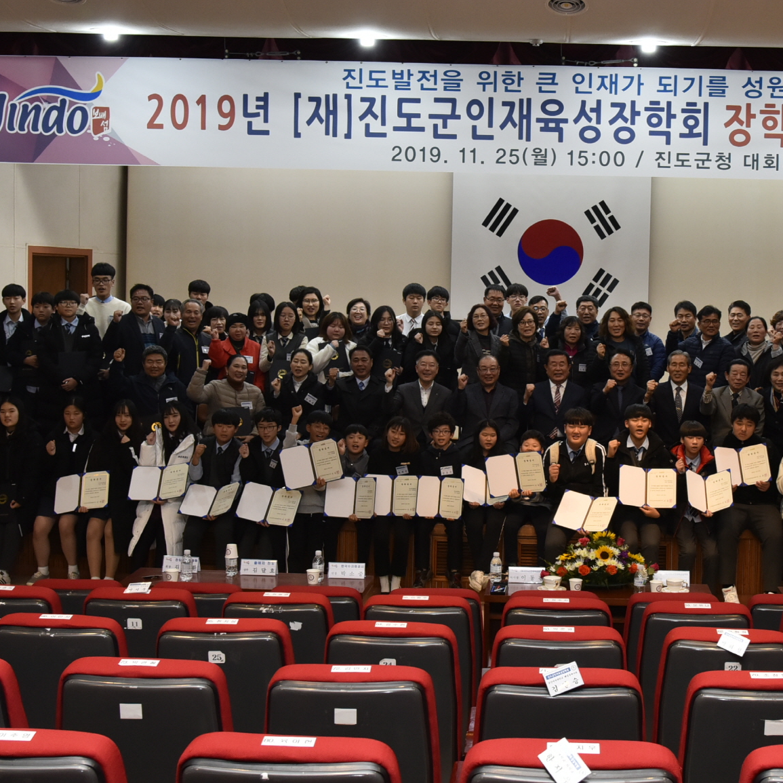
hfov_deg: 31.8
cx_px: 544
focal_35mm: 53
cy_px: 360
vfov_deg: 32.2
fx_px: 1356
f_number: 6.3
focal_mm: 30
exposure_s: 1/100
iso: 1250
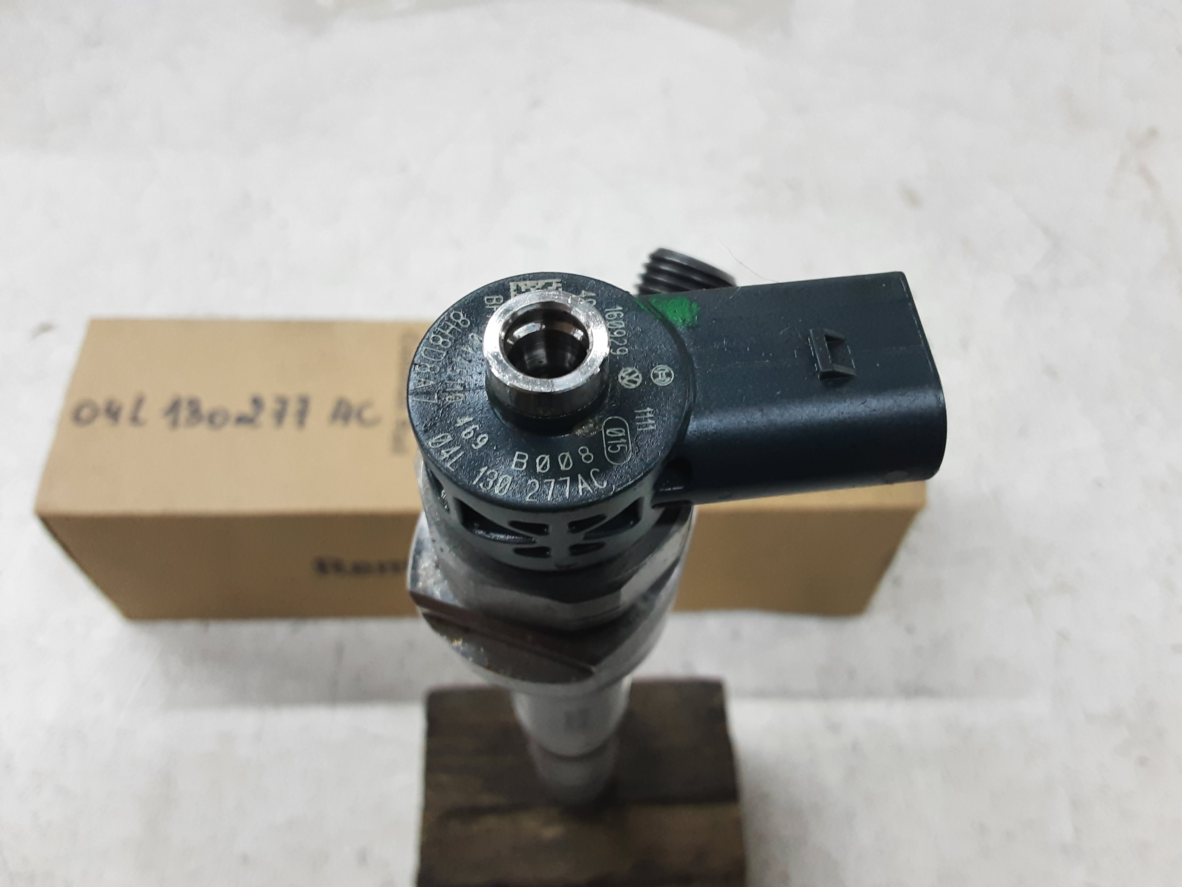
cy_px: 444
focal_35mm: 27
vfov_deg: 51.4
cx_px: 591
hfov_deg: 65.3
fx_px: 922
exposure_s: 1/50
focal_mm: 2.91
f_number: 1.9
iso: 160
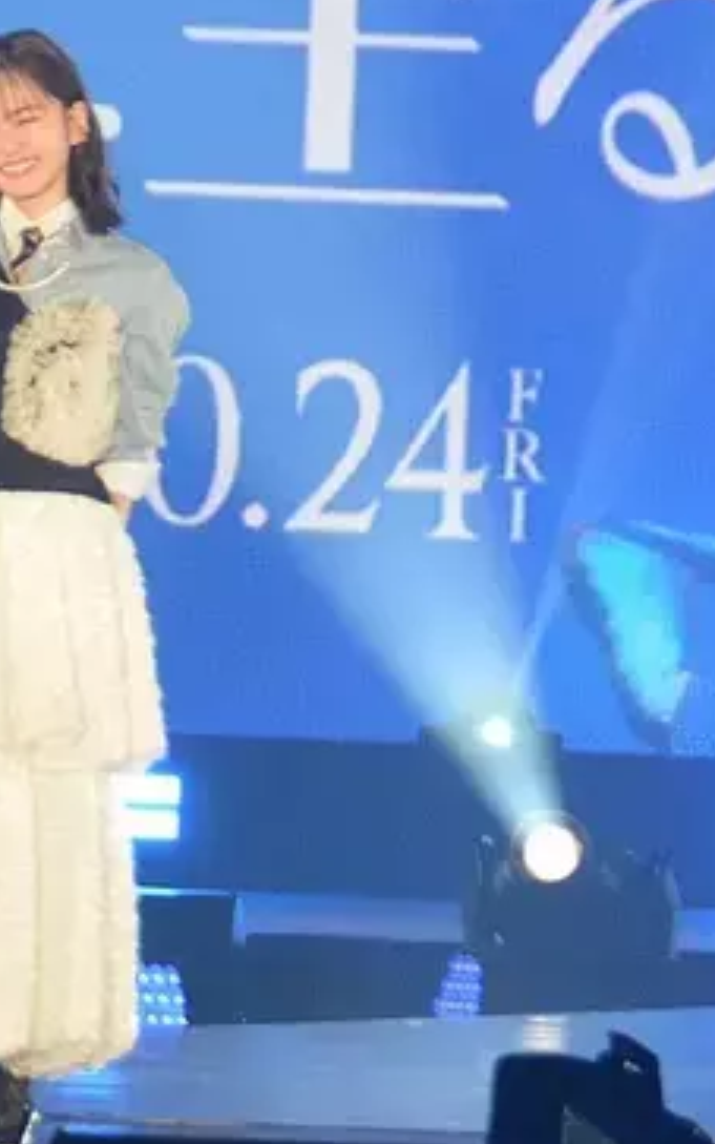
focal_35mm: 505
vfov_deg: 4.2
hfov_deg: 2.6
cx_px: -195
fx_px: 15739
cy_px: 570
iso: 900
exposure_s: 1/320
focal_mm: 200
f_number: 5.6
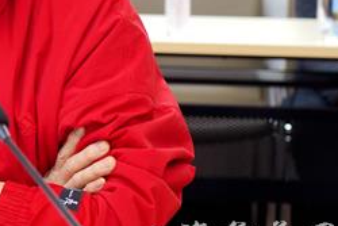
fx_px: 1353
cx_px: -49
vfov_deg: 9.5
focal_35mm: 144
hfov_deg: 13.9
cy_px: 26
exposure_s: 1/60
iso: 640
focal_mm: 60
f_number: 4
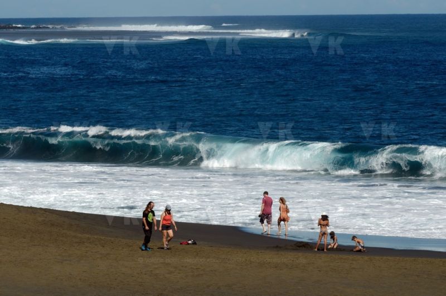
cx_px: 223
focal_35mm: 240
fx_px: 2967
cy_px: 148
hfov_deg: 8.6
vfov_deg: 5.7
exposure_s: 1/1250
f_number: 8
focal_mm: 160
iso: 200
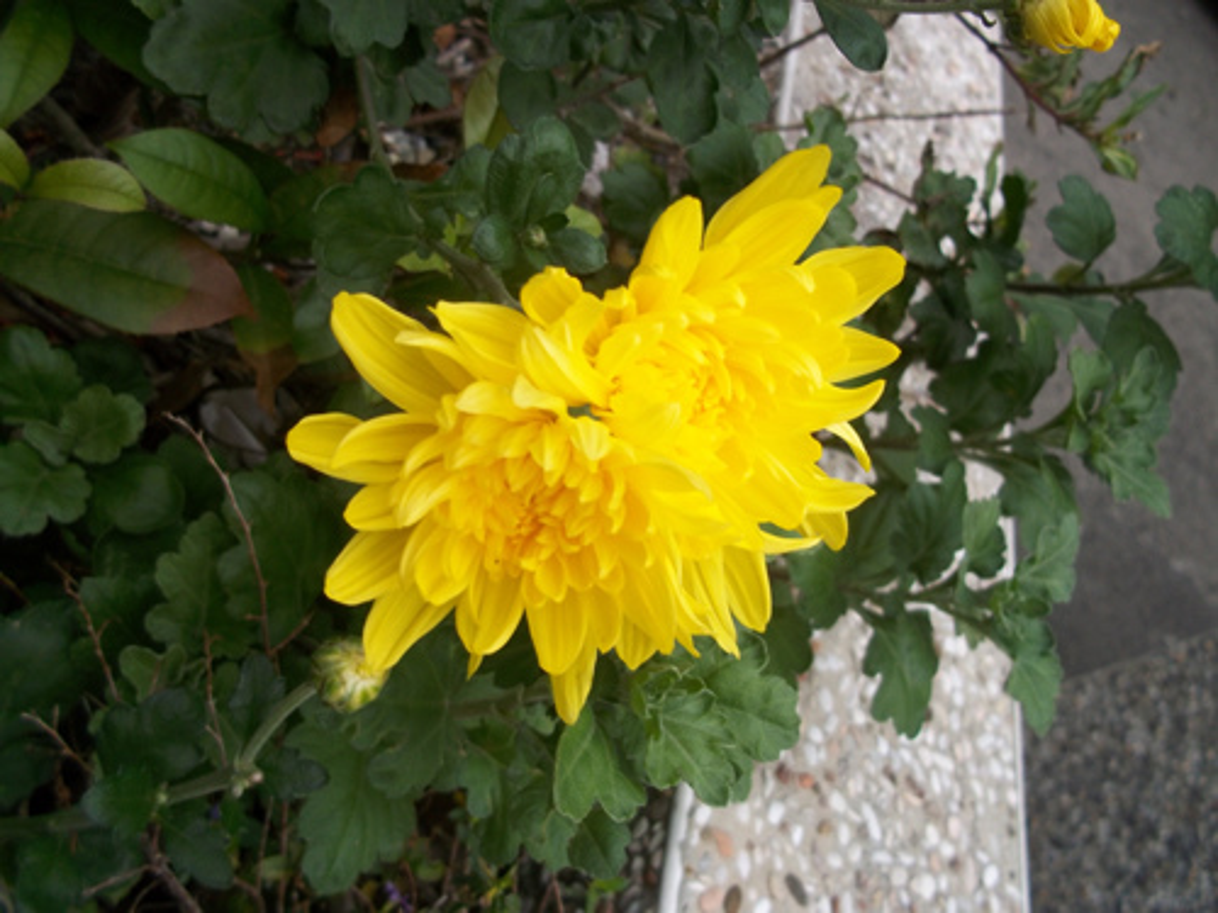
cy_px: 456
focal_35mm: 36
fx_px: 1267
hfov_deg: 51.4
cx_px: 609
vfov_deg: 39.7
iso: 80
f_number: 3.1
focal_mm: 6.5
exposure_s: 1/60
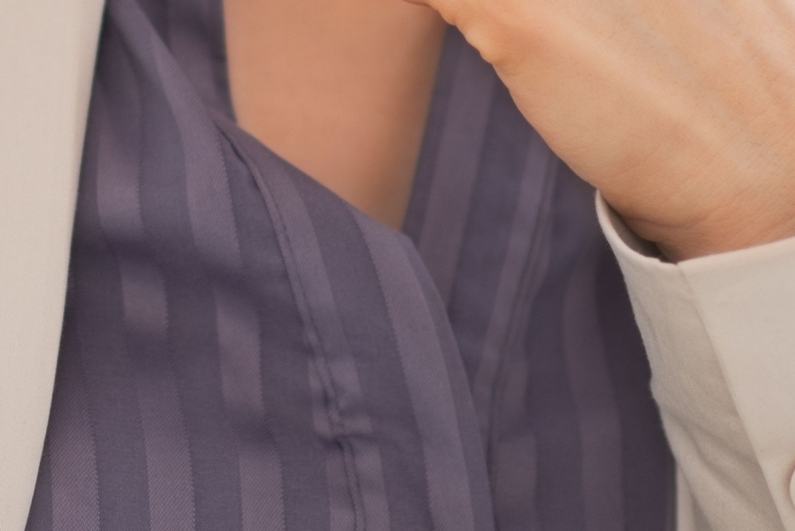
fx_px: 8637
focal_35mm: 391
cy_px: -531
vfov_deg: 3.5
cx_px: 39
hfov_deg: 5.3
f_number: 2
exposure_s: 1/125
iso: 100
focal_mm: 85
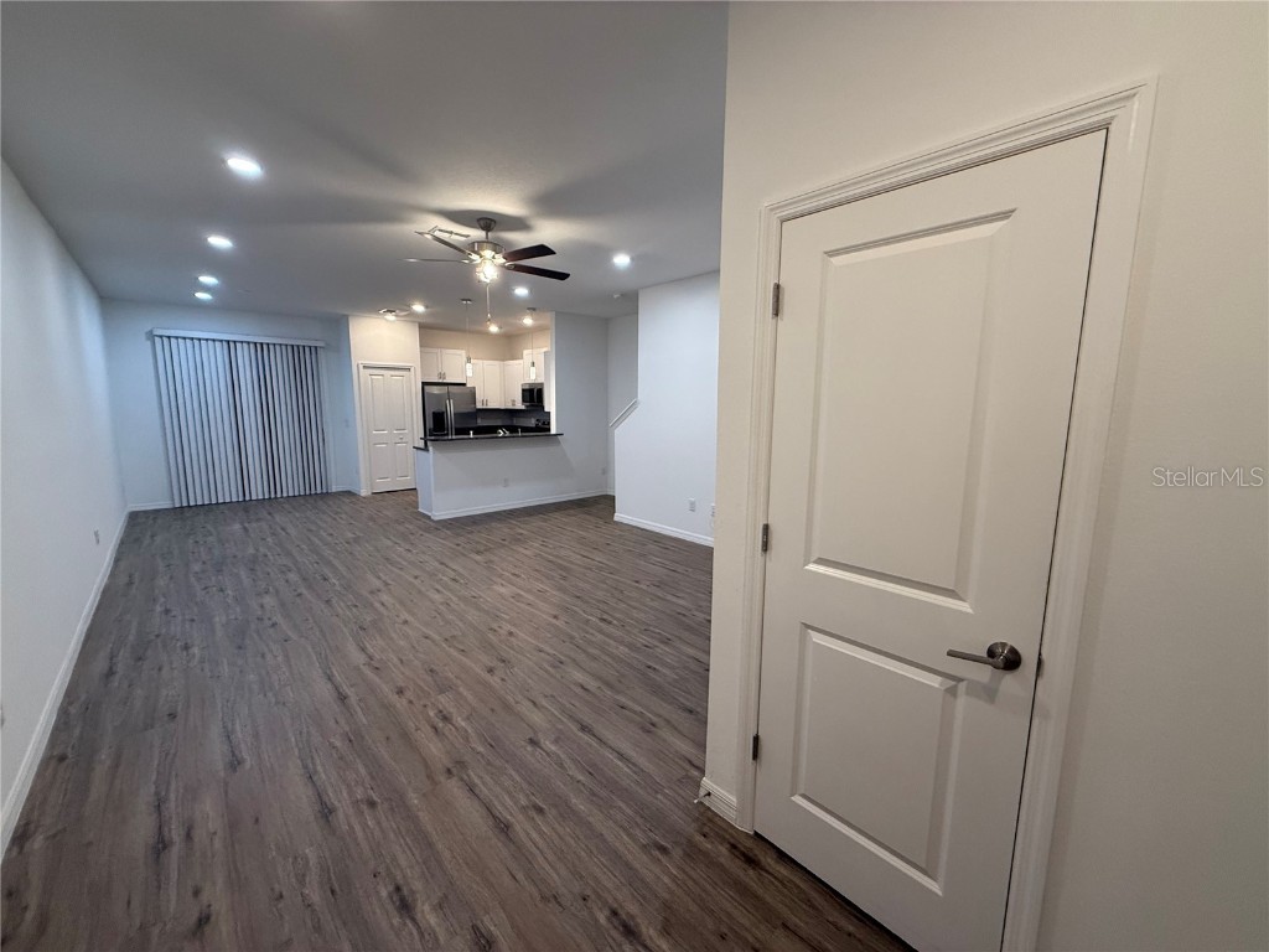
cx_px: 634
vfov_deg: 85.7
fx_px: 513
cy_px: 476
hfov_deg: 102.1
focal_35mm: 14
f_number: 2.2
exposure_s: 1/120
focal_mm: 2.22
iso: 250
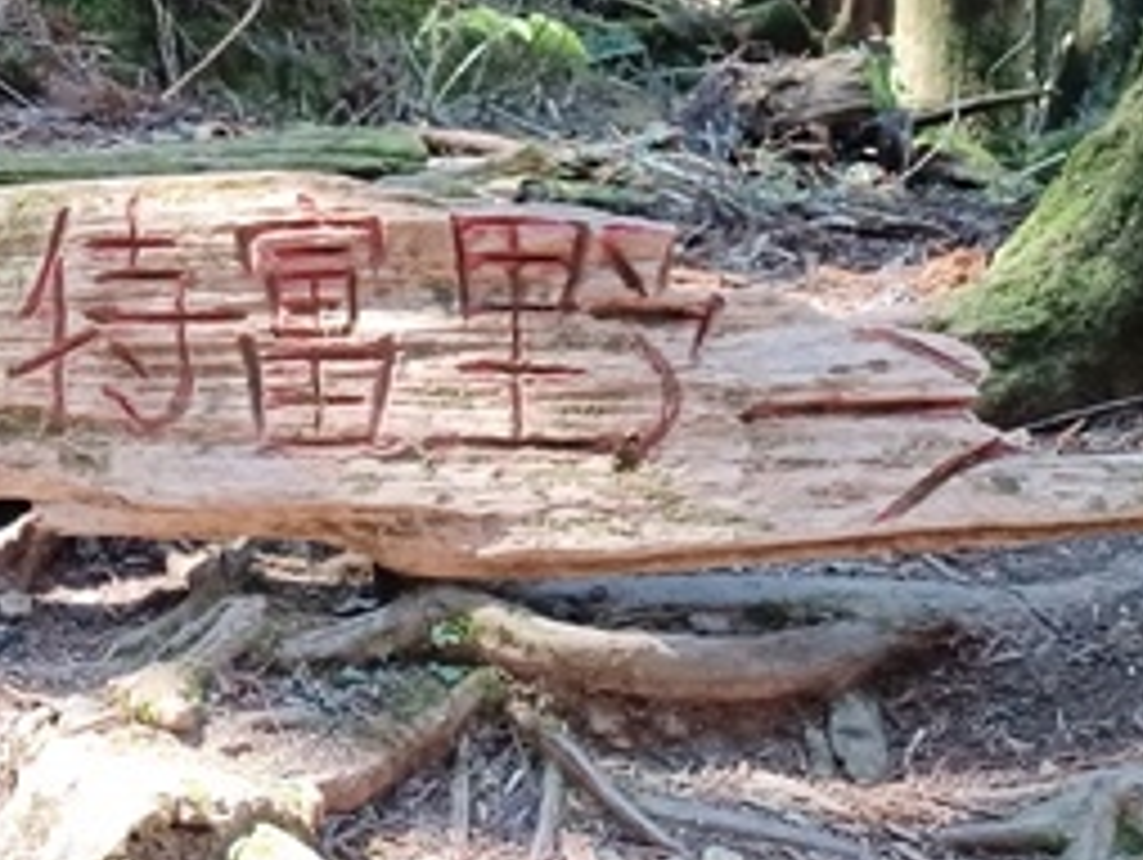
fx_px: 1950
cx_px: -4
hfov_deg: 30.3
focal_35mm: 59
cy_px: 59
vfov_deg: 24.0
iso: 320
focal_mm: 4.6
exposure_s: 1/60
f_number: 1.8
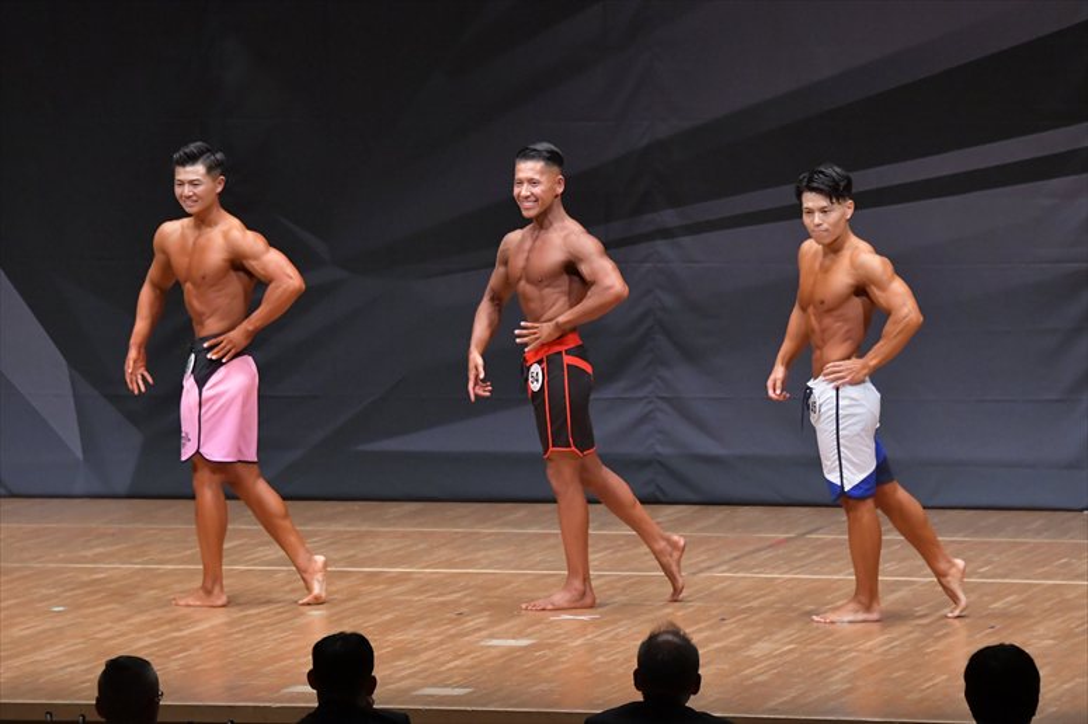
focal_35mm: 202
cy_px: 362
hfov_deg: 10.2
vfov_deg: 6.8
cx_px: 544
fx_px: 6102
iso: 6400
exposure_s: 1/400
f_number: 5.6
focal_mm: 135
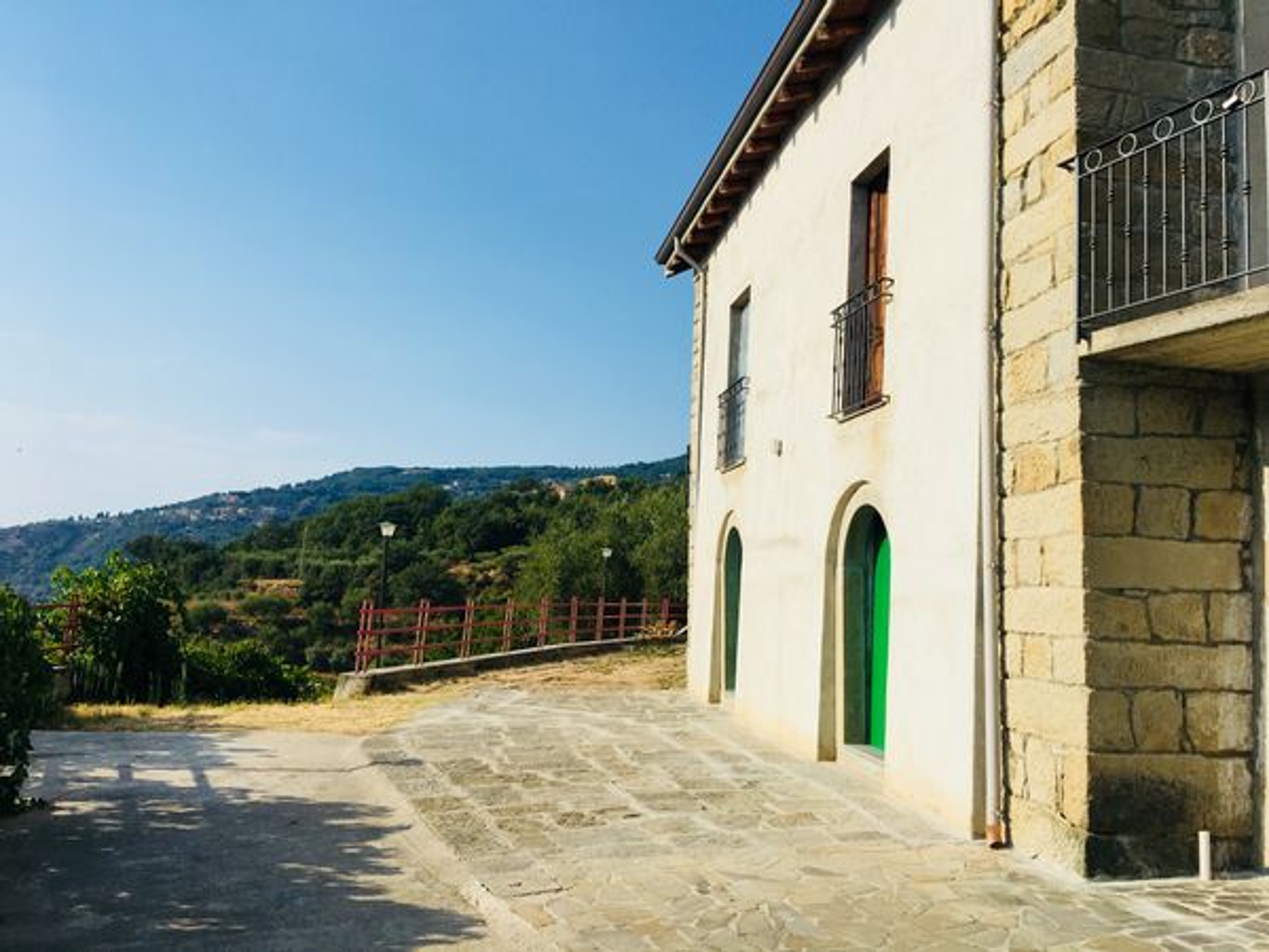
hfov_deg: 61.7
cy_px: 476
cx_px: 634
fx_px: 1063
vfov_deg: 48.2
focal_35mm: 29
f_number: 2.2
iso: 25
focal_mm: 4.15
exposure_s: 1/2564
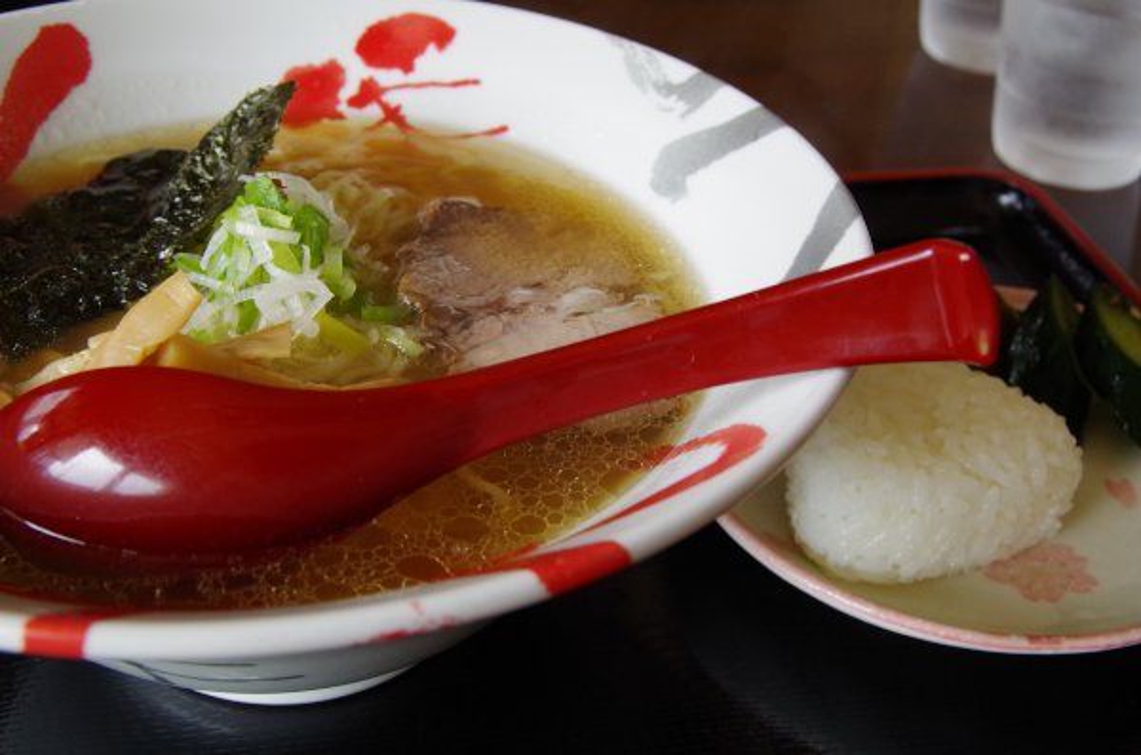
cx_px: 570
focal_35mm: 48
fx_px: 1518
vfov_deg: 27.9
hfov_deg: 41.2
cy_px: 378
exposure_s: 1/60
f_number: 8
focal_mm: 32
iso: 1600
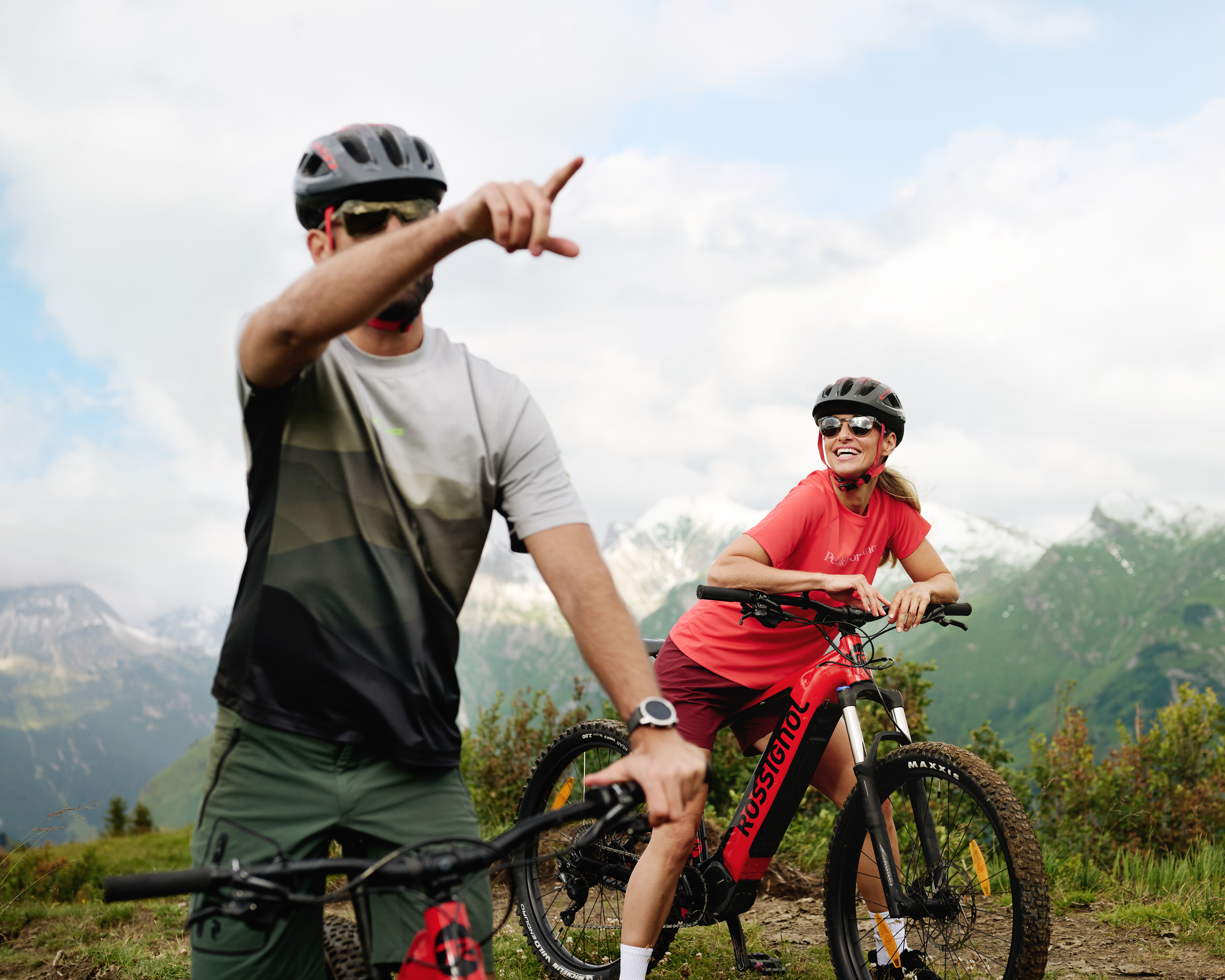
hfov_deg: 32.9
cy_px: 488
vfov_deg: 26.7
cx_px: 739
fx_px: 2066
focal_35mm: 57
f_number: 3.5
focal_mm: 50
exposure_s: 1/1600
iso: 200
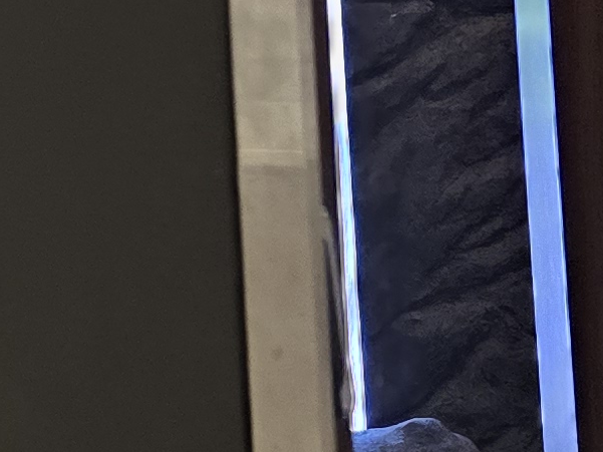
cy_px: -487
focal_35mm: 153
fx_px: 2666
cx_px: -956
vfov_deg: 9.1
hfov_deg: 10.6
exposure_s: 1/34.3
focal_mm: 6.3
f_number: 1.7
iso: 250
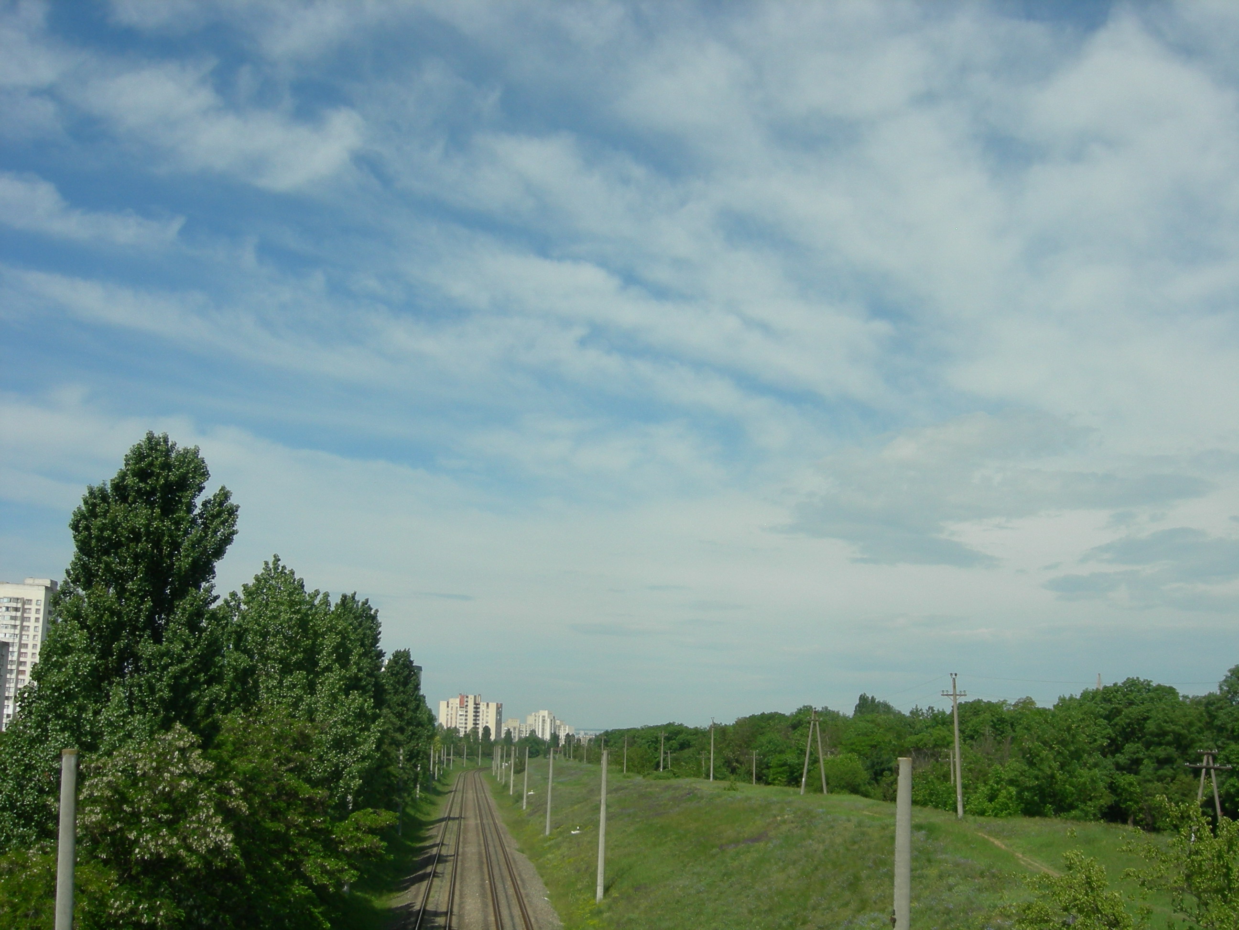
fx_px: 1289
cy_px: 465
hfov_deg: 51.4
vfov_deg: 39.7
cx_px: 620
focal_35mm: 36
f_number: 6.8
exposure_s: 1/350
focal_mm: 7.5
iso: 64
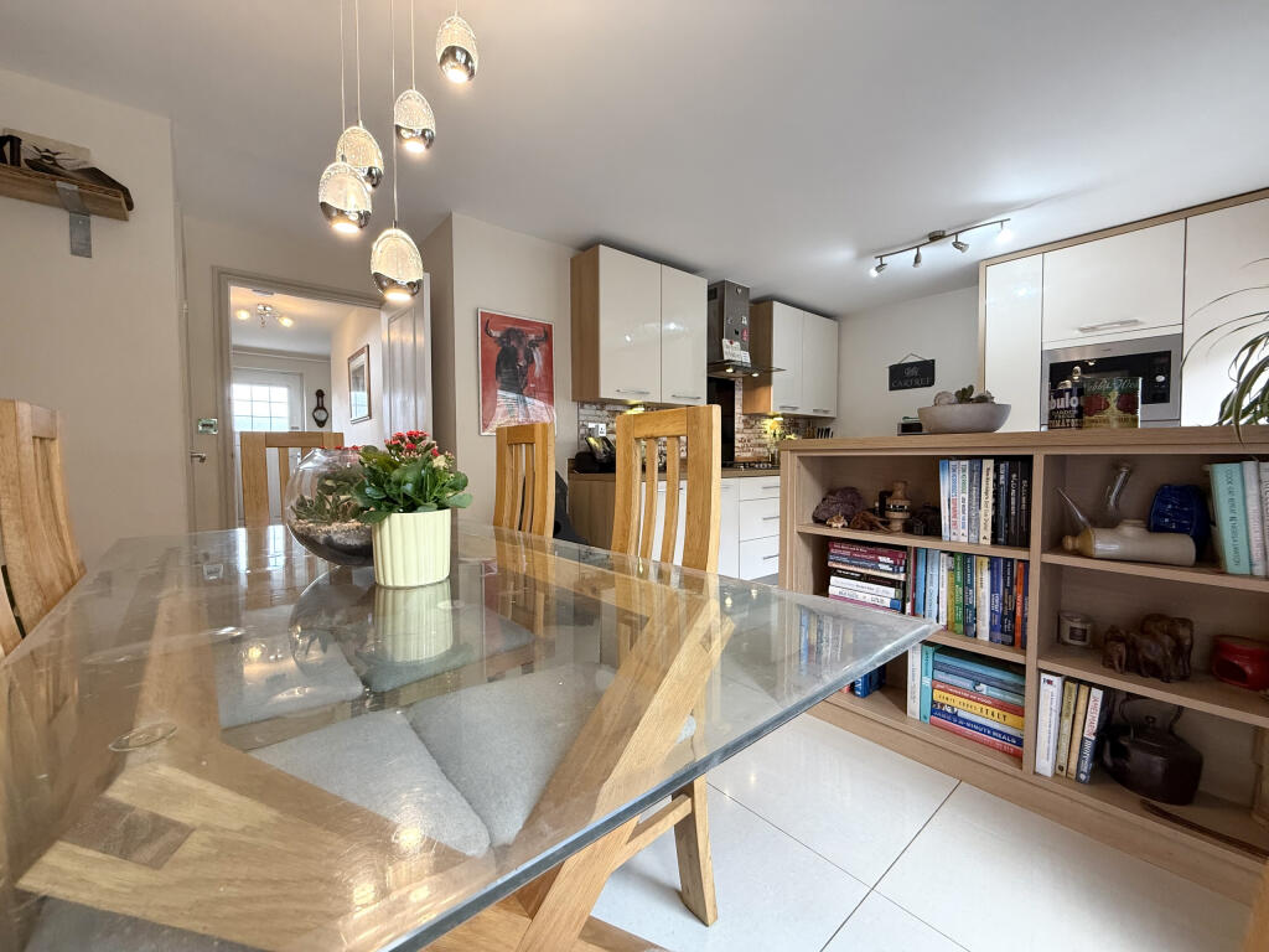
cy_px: 476
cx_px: 634
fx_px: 513
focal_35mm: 14
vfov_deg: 85.7
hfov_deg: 102.1
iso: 200
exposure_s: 1/100
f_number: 2.2
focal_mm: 2.22
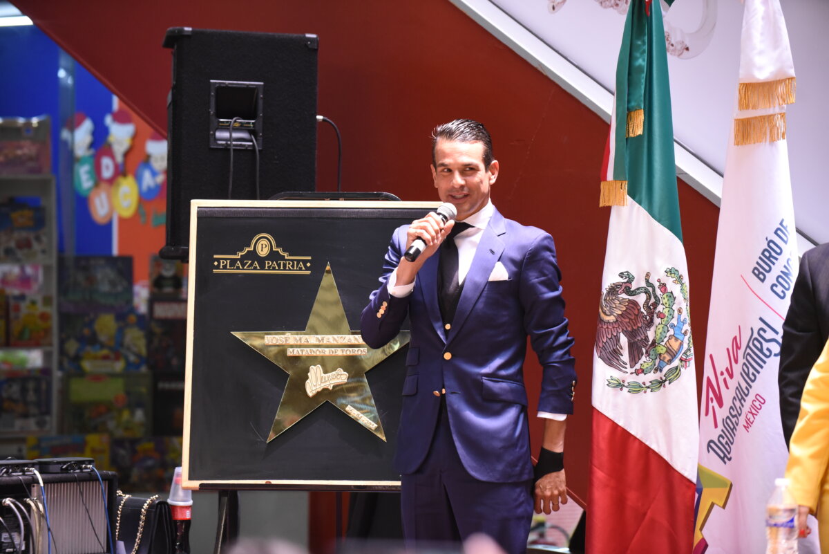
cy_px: 277
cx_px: 414
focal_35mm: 150
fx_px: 3455
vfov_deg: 9.2
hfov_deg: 13.7
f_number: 4
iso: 3200
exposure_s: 1/400
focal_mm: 150
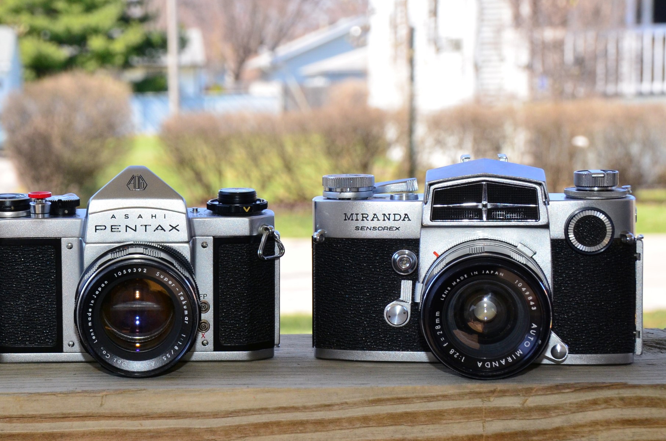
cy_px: 220
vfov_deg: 12.5
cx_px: 122
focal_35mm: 109
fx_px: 2012
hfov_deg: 18.6
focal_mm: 44
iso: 640
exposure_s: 1/320
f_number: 10
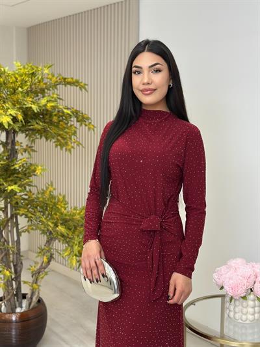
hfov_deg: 30.3
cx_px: 130
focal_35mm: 48
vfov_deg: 39.6
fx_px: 481
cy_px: 174
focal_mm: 6.86
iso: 64
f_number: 1.78
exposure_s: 1/139
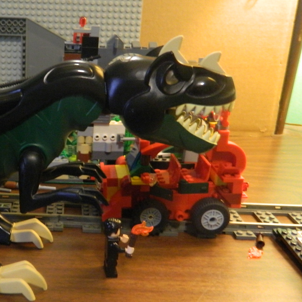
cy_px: 173
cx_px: 60
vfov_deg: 39.1
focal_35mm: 43
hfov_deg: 37.7
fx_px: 424
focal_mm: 4.5
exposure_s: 1/13
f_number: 3.1
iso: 400
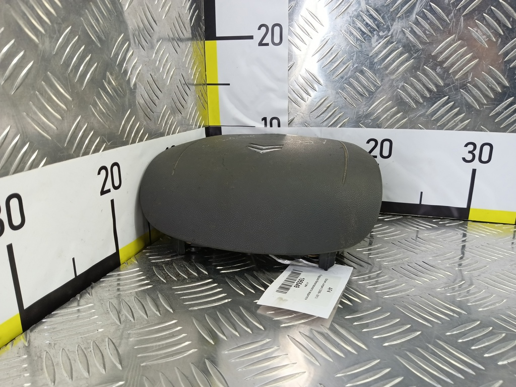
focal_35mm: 23
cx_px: 258
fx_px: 343
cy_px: 194
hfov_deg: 73.9
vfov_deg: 58.9
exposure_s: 1/50
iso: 177
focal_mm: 4.11
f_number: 1.6
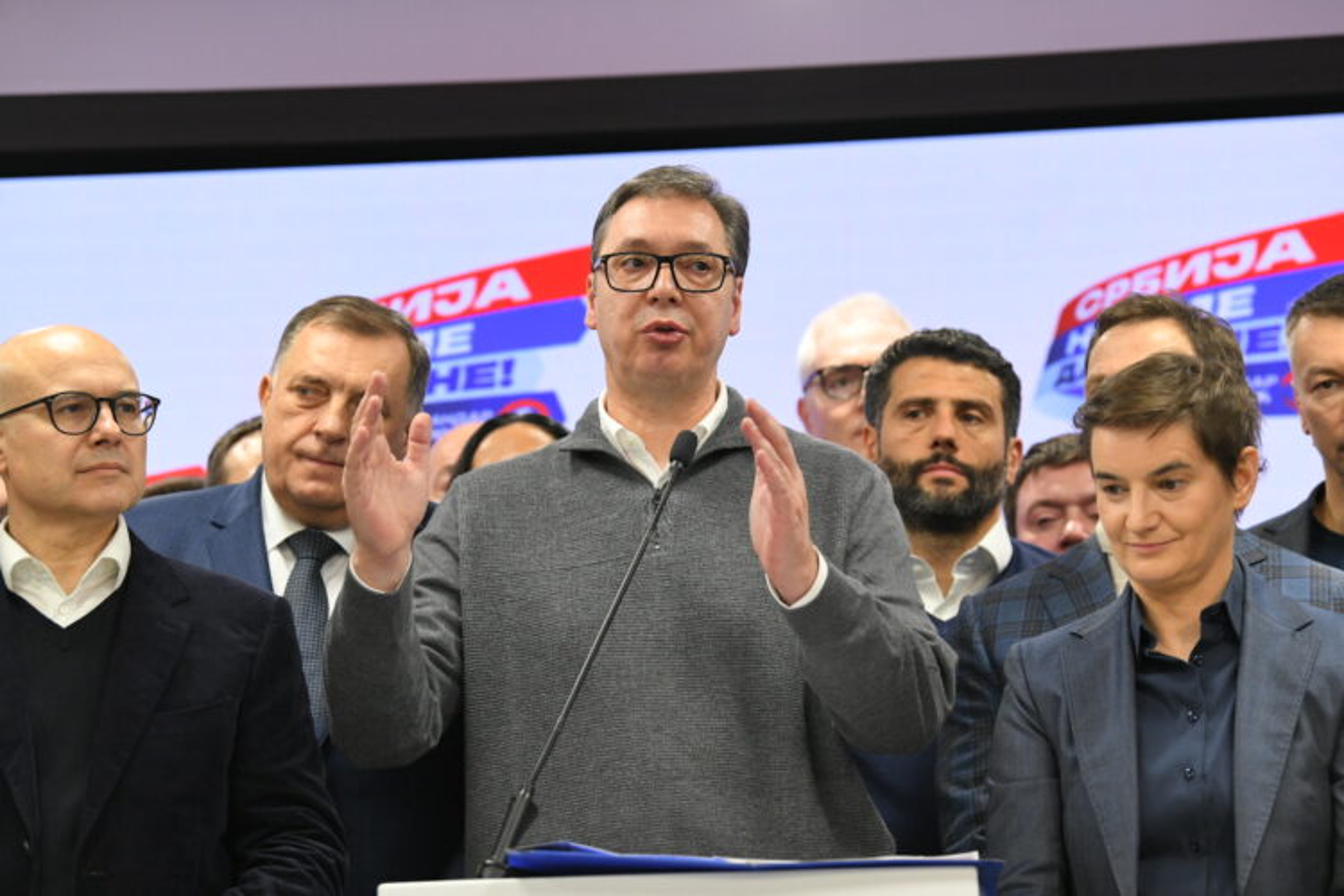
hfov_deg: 15.8
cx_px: 672
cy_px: 448
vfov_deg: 10.5
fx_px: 4853
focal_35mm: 130
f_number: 4
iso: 3200
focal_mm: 130
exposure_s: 1/320
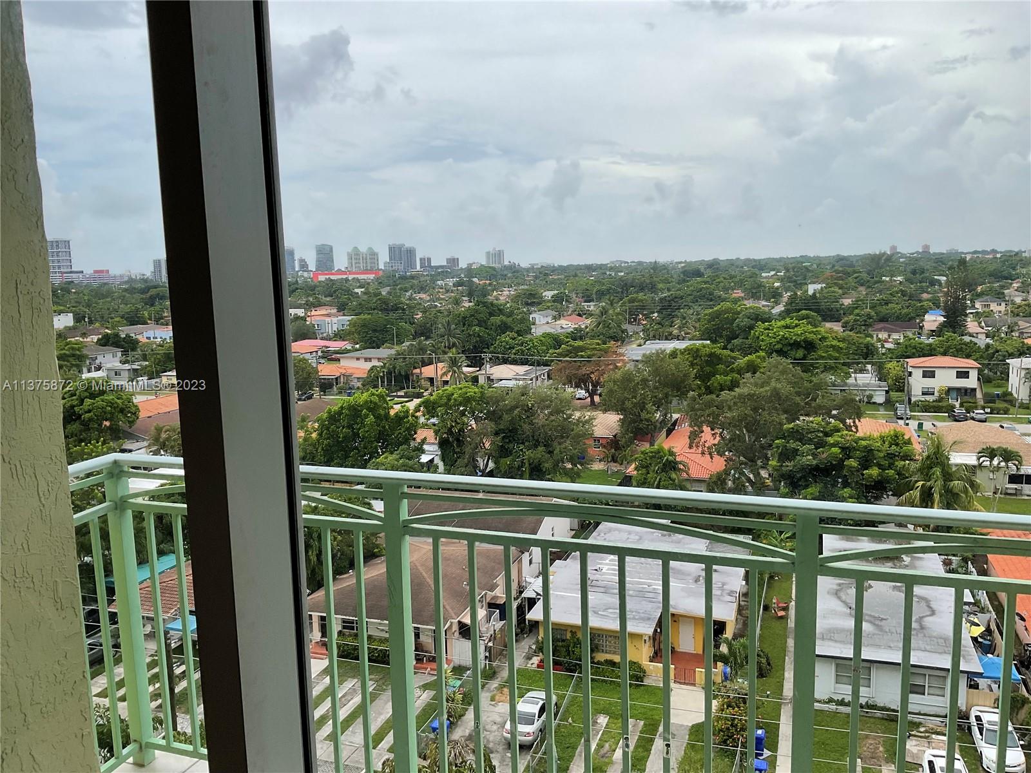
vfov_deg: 48.2
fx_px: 864
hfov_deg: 61.7
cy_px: 386
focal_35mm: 29
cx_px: 516
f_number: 1.8
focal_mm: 3
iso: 16
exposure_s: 1/620
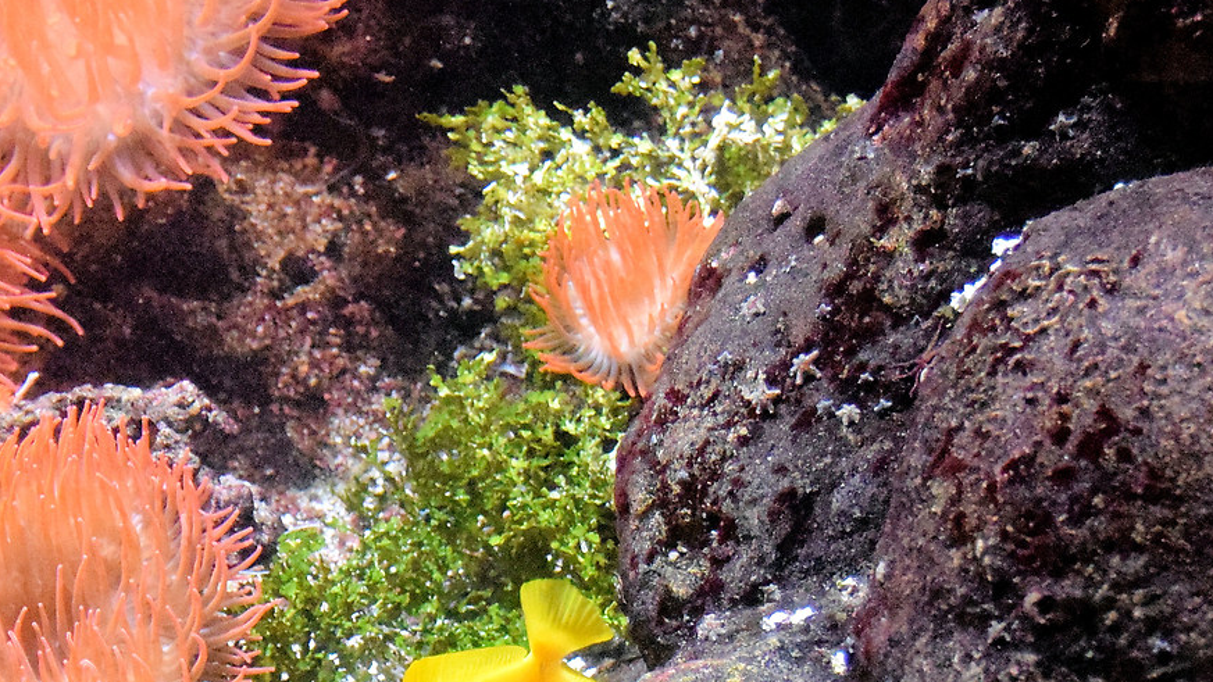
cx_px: -38
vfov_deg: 10.0
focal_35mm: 121
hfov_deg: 17.3
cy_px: 603
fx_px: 3892
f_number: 3.2
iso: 6400
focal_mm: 28
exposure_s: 1/640
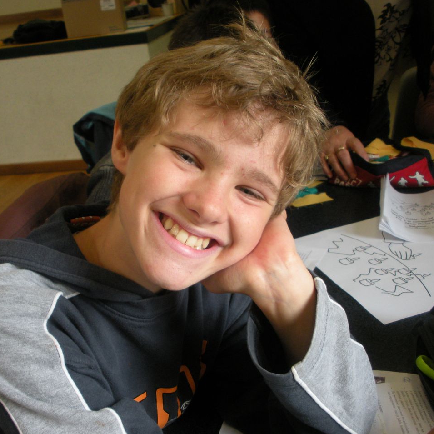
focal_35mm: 42
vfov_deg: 40.0
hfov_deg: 40.0
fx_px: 596
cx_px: 195
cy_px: 220
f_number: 3.5
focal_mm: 6.3
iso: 206
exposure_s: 1/63.8
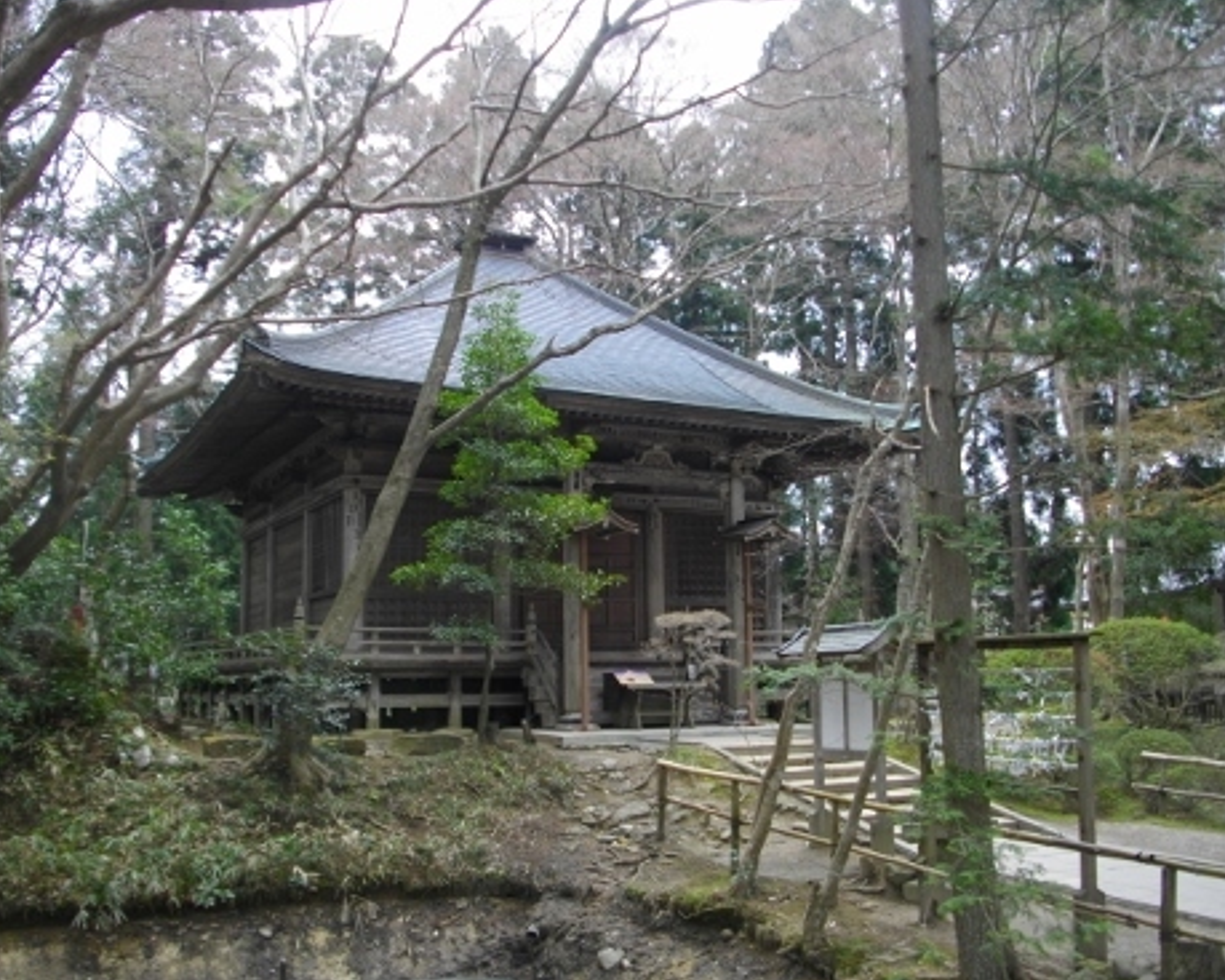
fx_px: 1232
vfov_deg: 43.3
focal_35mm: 34
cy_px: 487
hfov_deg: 52.8
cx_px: 654
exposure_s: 1/100
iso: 115
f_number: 2.9
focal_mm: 5.7
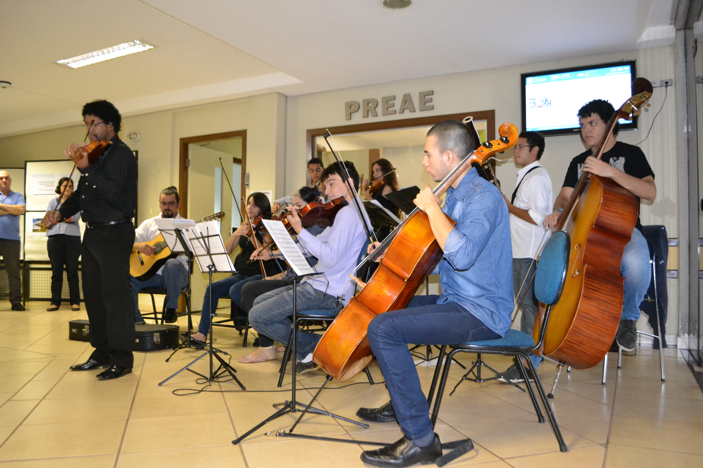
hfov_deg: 67.4
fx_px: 527
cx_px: 352
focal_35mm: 27
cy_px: 234
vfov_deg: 47.9
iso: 2800
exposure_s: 1/60
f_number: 3.5
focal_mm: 18
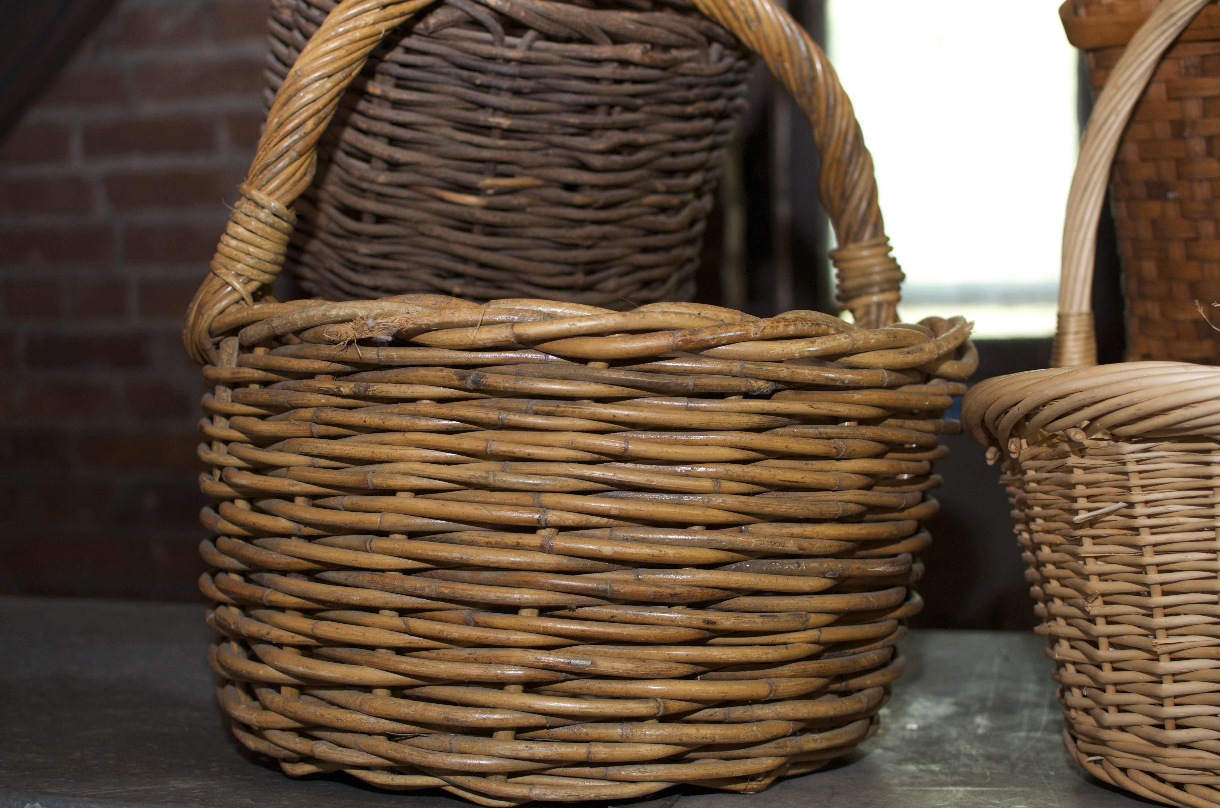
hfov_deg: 37.9
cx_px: 610
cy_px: 404
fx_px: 1775
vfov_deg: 25.6
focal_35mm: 52
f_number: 2.8
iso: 640
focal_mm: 35
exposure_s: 1/125
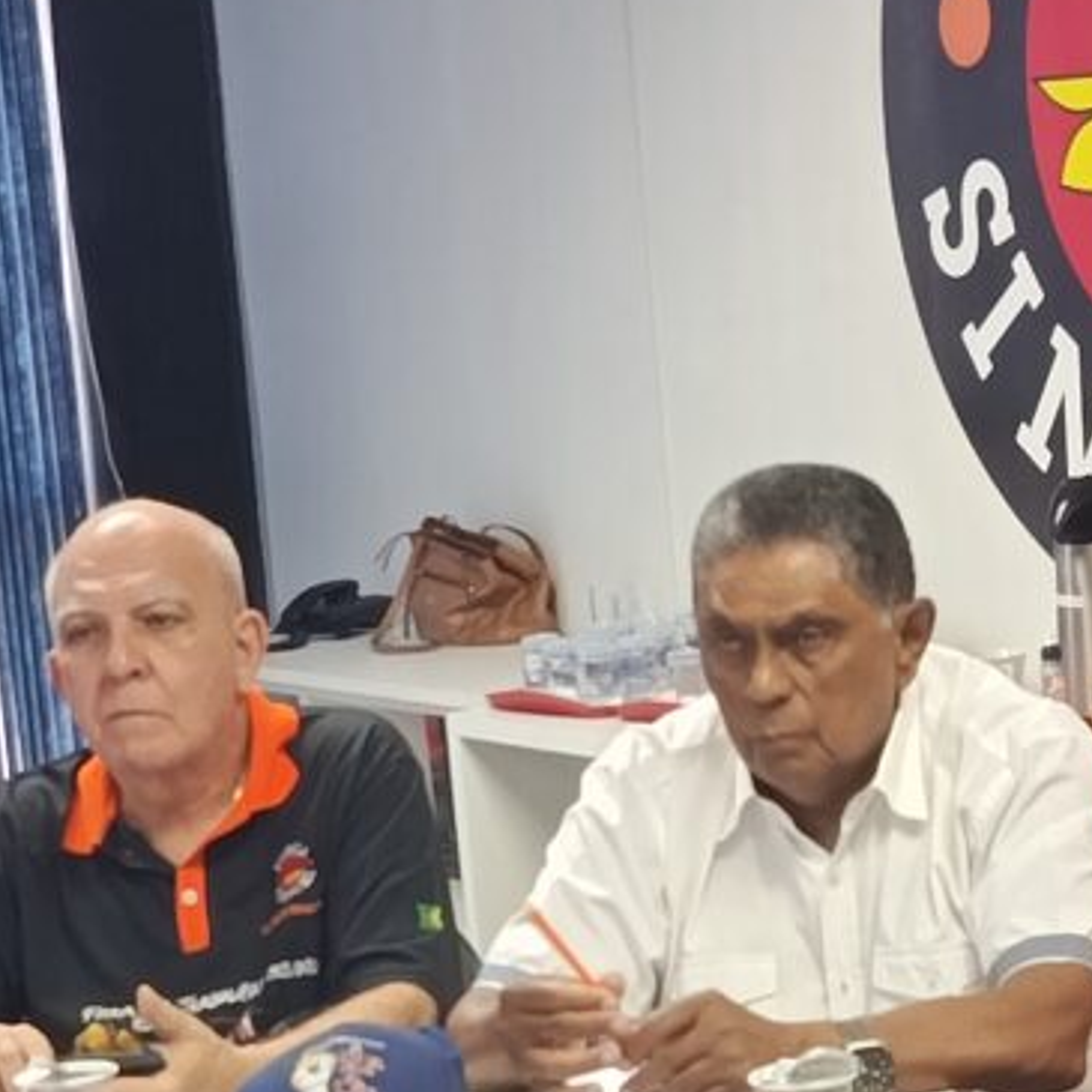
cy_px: 1011
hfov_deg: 14.7
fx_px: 4247
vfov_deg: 14.5
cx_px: 556
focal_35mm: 119
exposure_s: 1/60
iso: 577
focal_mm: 5.24
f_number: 1.7
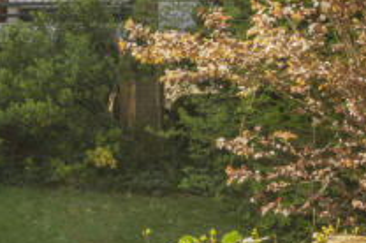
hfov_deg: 25.1
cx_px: -118
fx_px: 700
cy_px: -119
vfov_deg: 17.7
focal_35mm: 69
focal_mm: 14
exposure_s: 1/200
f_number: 8
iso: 200
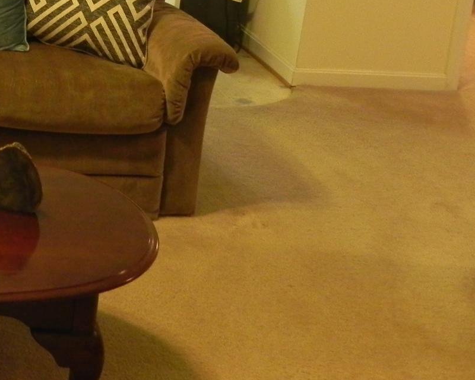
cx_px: -101
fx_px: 914
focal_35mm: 65
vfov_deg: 22.4
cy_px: -16
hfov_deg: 25.9
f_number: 2.8
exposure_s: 1/30
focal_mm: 4.6
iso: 359
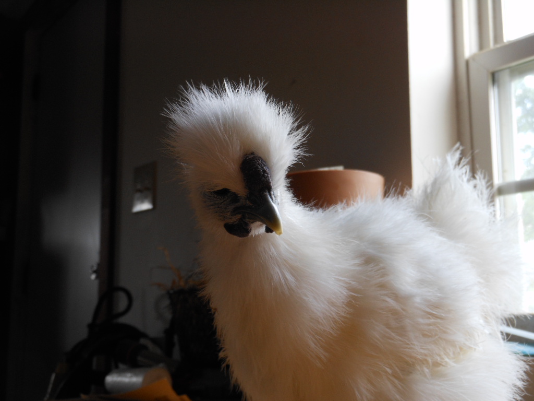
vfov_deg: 32.2
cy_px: 200
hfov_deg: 42.1
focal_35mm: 45
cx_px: 267
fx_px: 694
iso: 100
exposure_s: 1/30
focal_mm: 8.1
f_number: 4.6
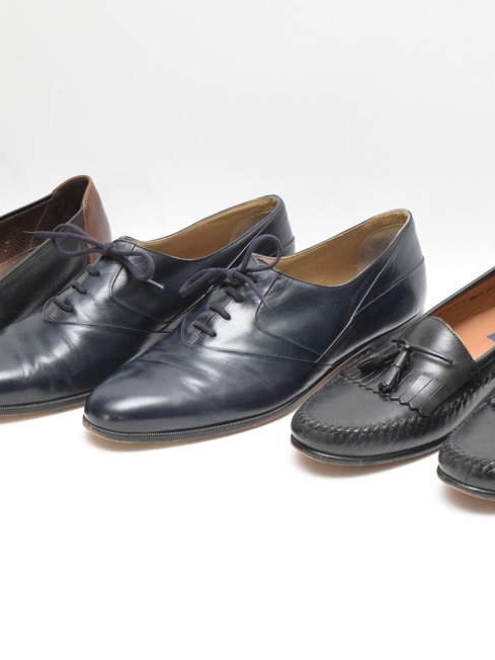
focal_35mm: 122
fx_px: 2321
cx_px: 361
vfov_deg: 16.2
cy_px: 335
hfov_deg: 12.1
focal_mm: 55
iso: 2500
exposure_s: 1/60
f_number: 5.6
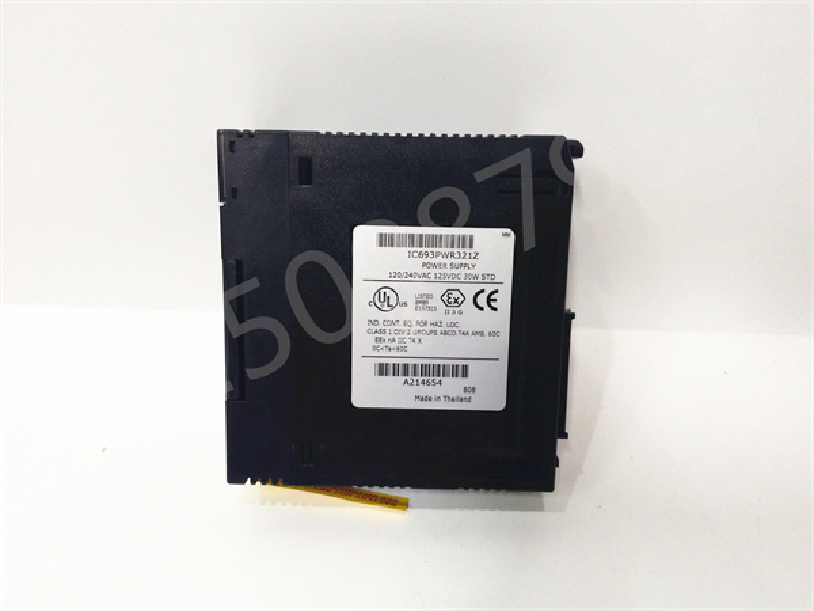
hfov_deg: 65.3
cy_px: 306
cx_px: 407
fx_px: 635
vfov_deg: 51.4
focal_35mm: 27
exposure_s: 1/33
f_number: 2
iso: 373
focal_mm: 3.79
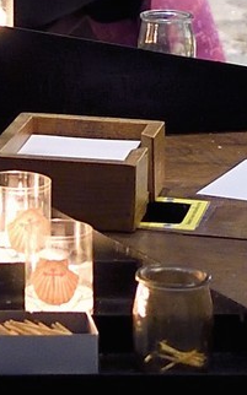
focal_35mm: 266
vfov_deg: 7.2
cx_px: -155
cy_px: -693
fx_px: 2868
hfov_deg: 4.9
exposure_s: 1/20
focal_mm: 35
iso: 1600
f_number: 5.6
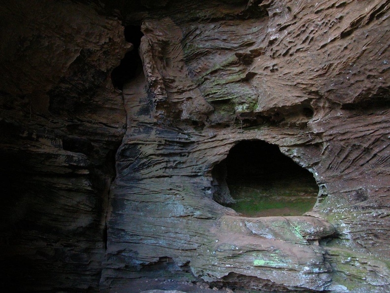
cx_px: 195
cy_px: 146
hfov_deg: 54.0
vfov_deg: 41.8
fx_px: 383
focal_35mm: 34
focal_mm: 8.9
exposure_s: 1/60
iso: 400
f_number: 2.8
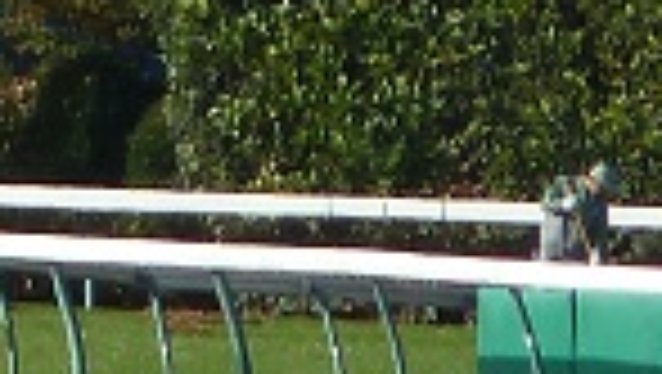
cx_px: -793
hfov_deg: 0.9
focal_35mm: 2448
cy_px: -608
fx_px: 43010
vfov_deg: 0.5
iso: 80
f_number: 4.9
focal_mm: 49.2
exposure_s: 1/250
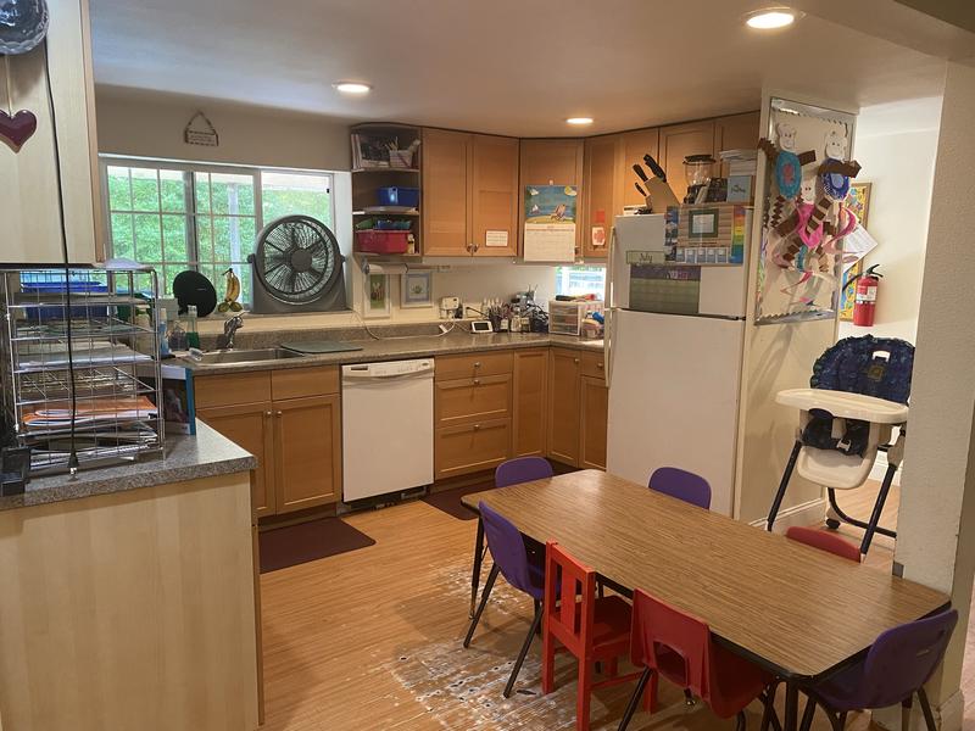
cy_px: 366
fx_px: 732
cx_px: 488
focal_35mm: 26
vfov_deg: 53.1
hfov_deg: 67.3
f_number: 1.8
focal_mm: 4.25
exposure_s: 1/60
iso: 200
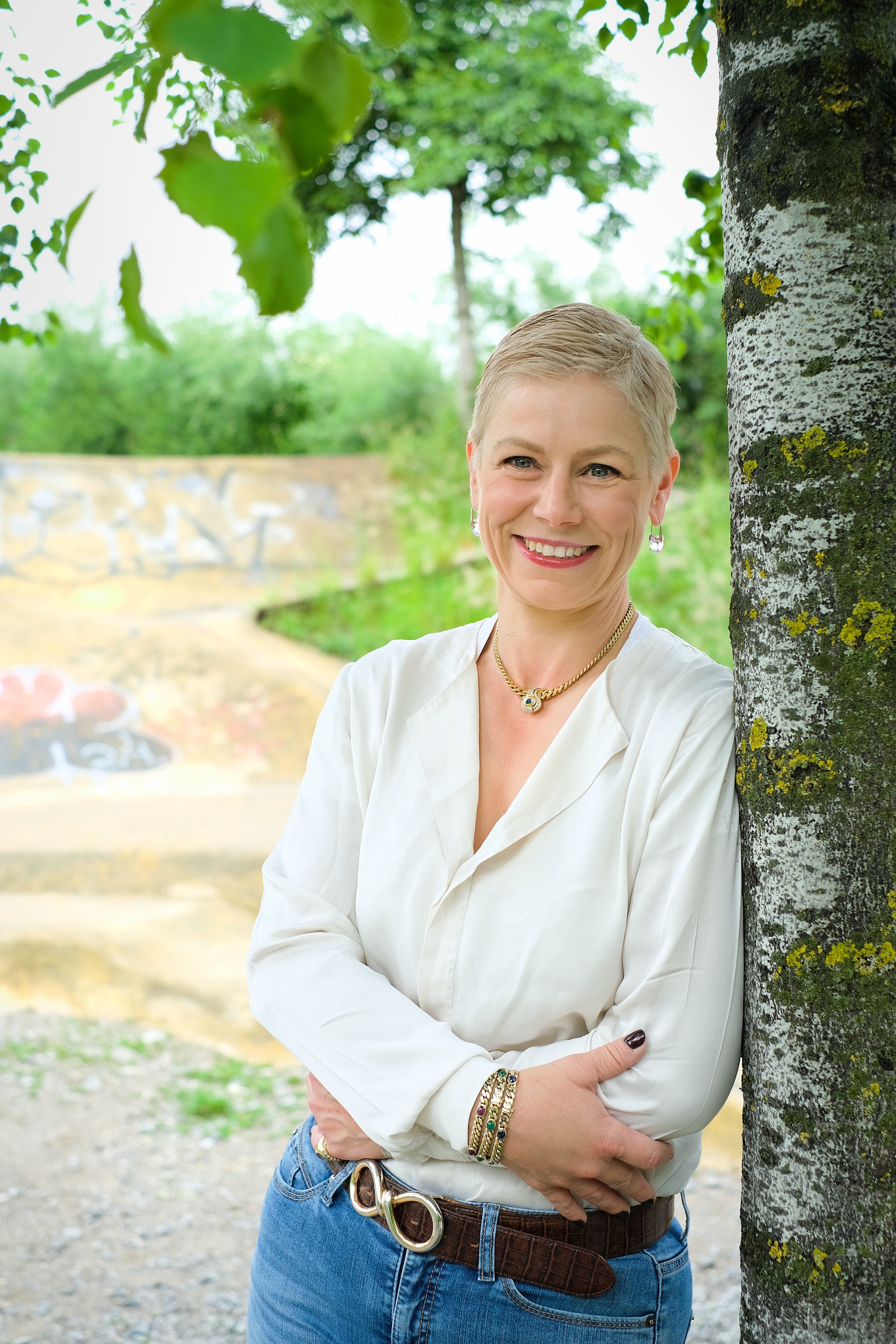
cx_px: 448
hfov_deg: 25.5
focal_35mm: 53
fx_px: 1979
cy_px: 672
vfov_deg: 37.5
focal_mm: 35
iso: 160
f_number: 3.6
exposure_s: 1/125
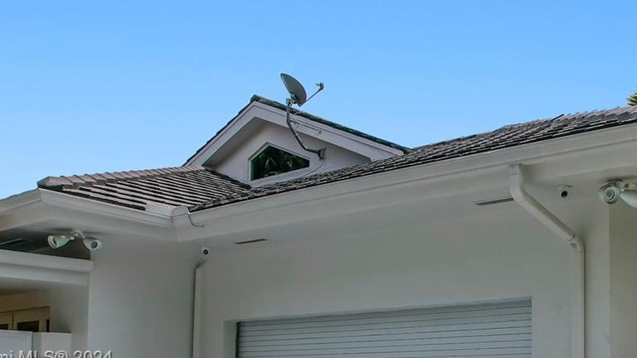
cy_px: 359
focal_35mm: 48
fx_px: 811
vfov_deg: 23.8
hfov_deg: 41.1
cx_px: 511
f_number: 2.8
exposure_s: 1/3000
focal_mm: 8.38
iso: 140
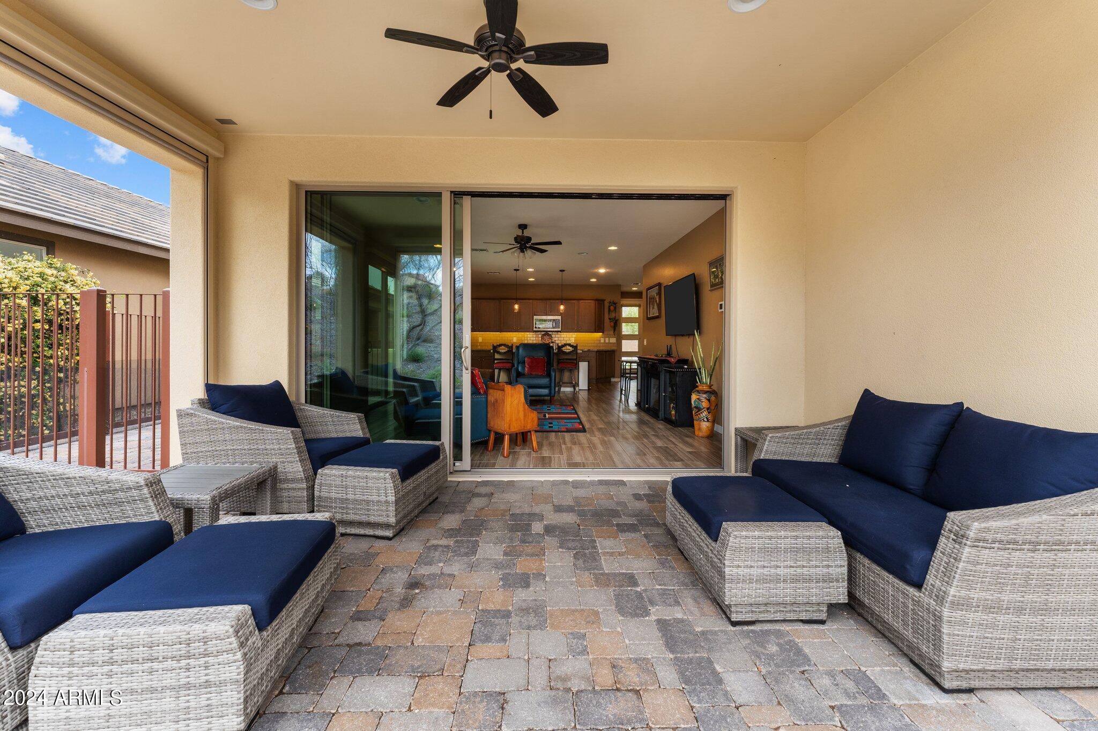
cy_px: 366
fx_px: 427
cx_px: 549
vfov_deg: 81.2
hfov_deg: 104.3
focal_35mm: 14
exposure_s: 1/160
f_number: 8
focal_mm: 14
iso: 400
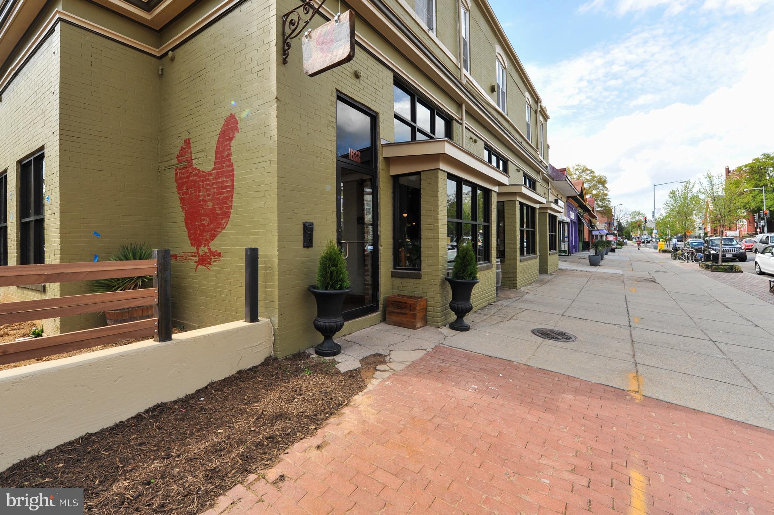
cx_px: 387
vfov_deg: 77.2
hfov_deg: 100.4
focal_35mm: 15
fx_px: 322
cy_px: 258
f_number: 9
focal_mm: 15
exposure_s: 1/320
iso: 400
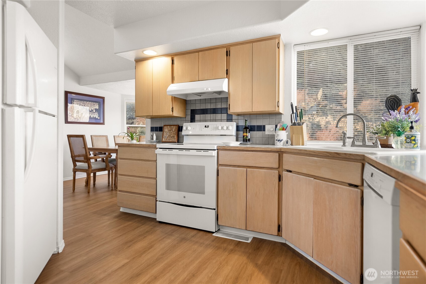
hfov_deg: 87.2
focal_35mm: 19
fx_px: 224
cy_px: 142
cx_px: 213
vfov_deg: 64.9
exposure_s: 1/10
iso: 100
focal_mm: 18.9
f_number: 2.8
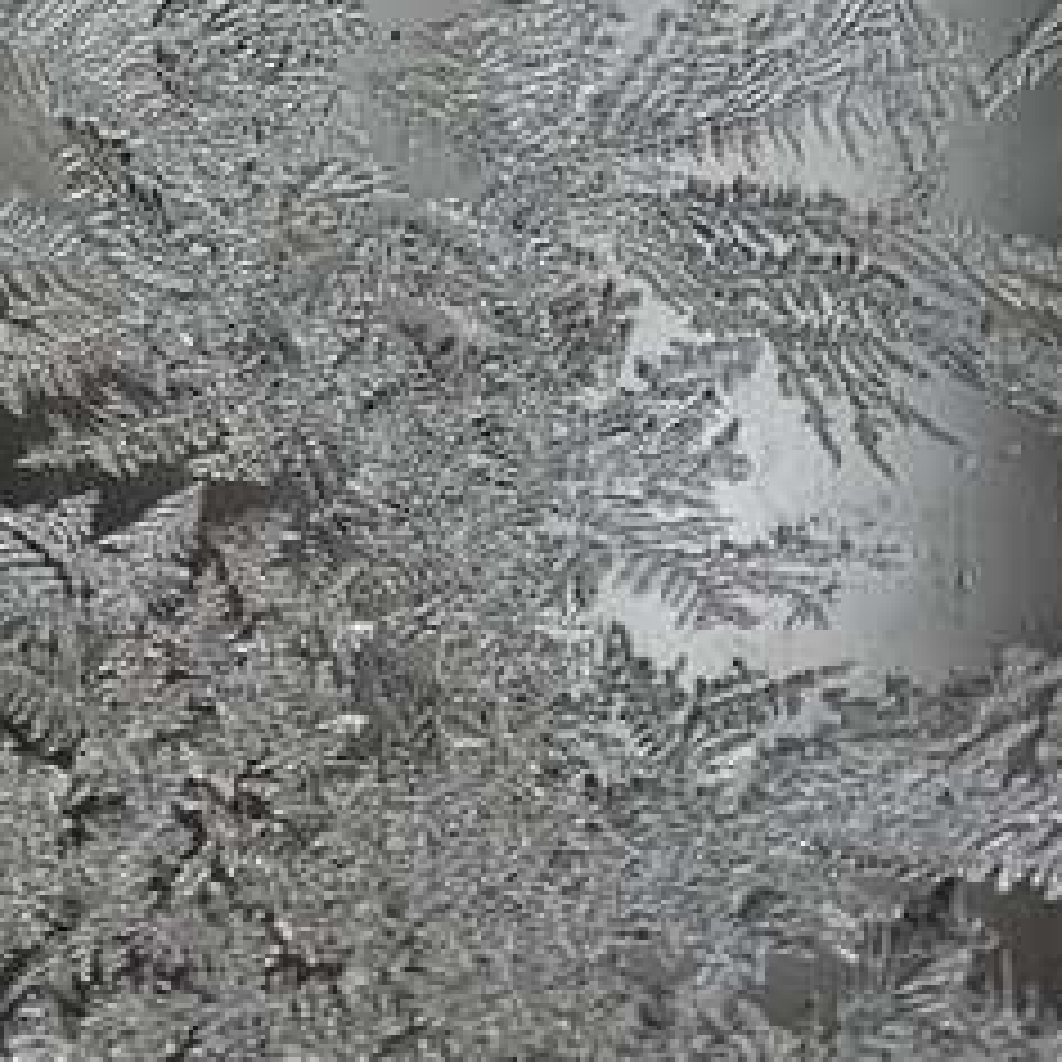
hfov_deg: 8.0
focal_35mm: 218
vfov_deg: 8.0
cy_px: 711
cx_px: 218
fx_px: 7567
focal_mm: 15
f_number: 2.1
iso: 50
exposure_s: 1/341
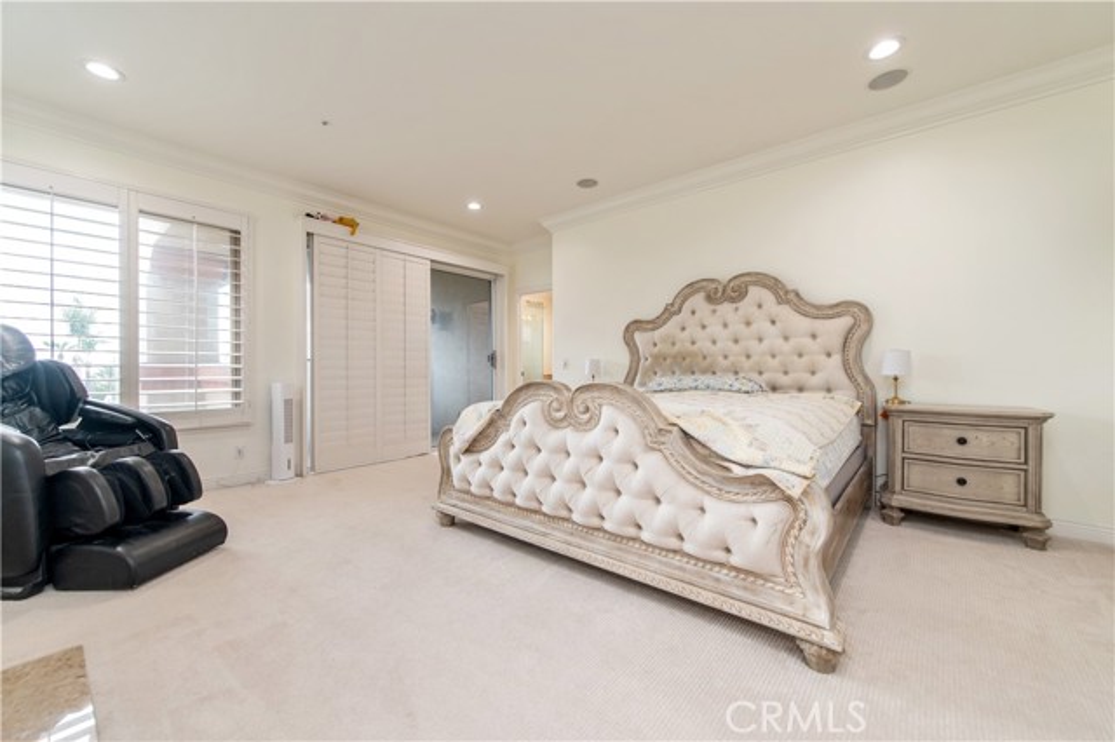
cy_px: 371
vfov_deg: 81.1
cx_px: 558
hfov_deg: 104.3
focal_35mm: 14
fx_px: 433
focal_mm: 14
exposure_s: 1/60
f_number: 4
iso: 200
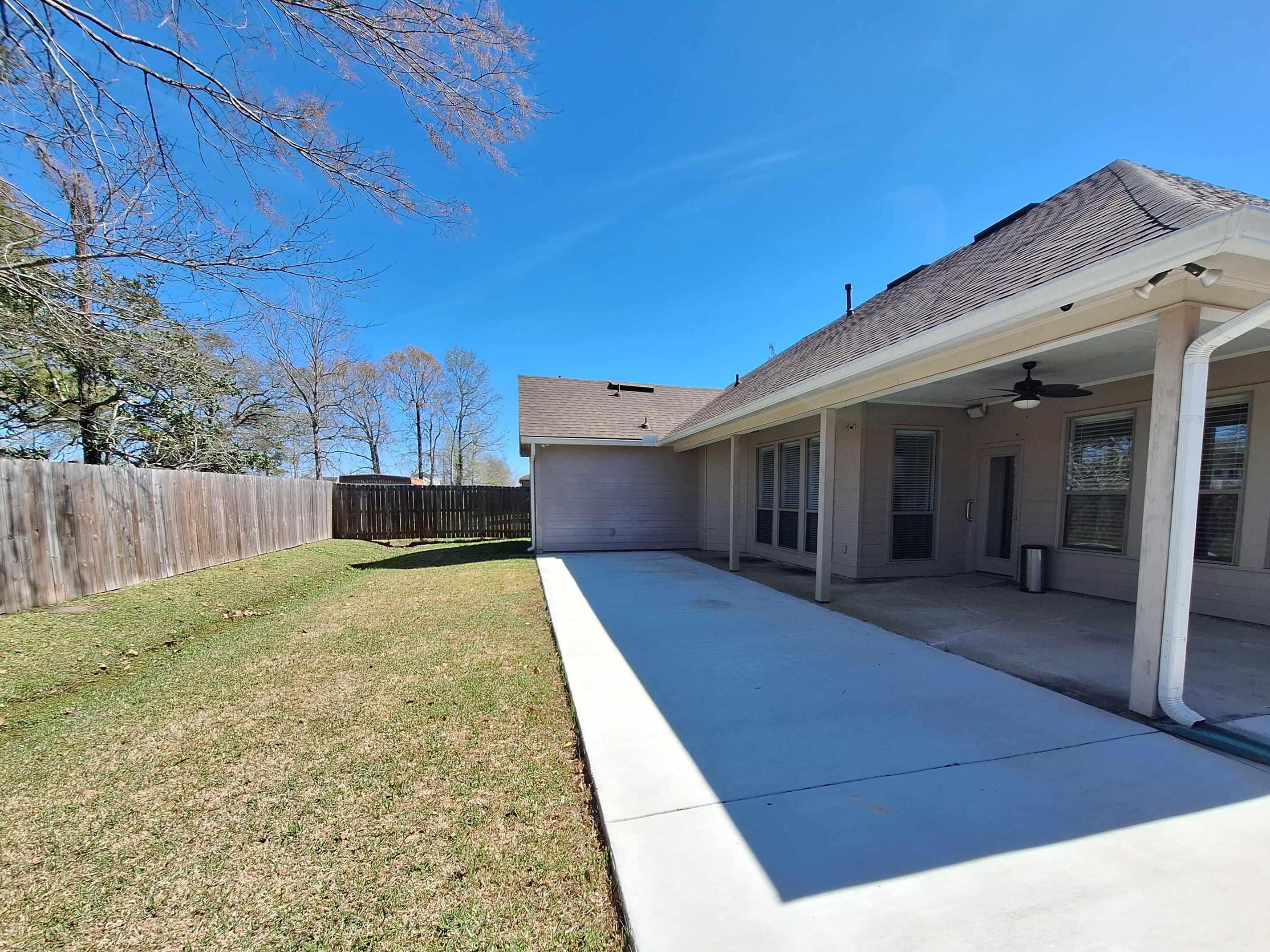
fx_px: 514
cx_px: 663
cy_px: 511
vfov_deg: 85.5
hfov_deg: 102.0
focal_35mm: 14
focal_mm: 1.74
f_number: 2.2
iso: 40
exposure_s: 1/1976
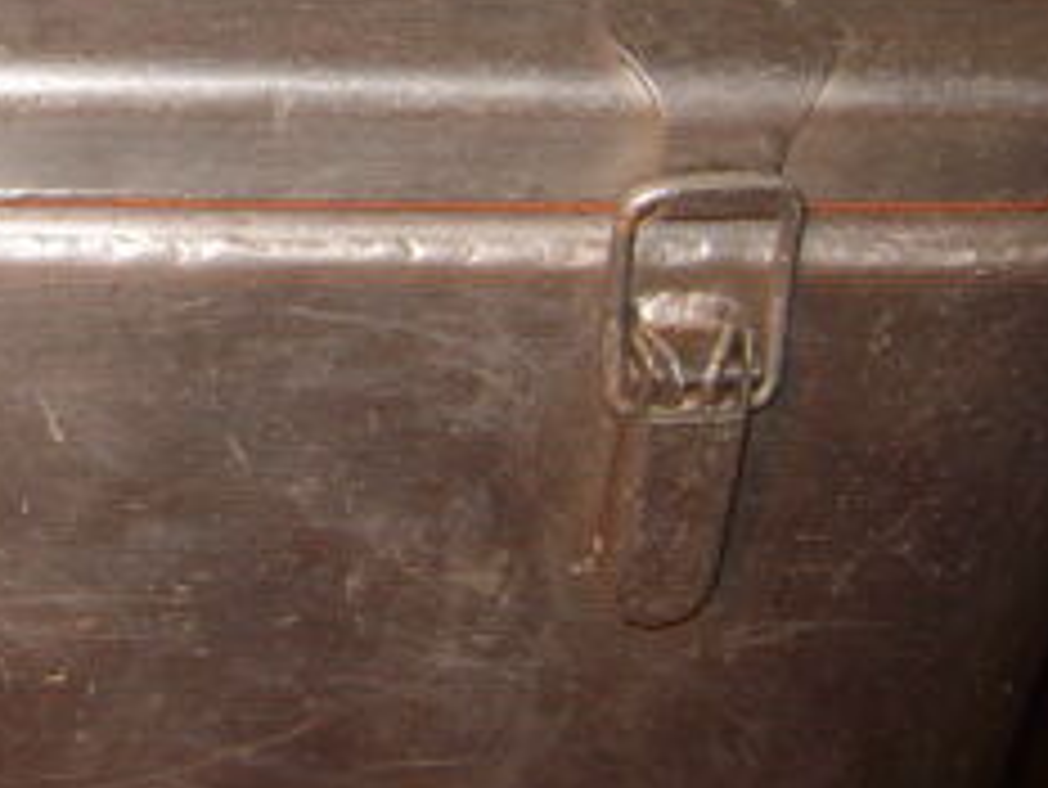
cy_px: 50
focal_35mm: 90
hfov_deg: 20.7
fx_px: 2726
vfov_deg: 16.2
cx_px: -121
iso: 100
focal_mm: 7.4
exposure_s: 1/30
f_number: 2.8
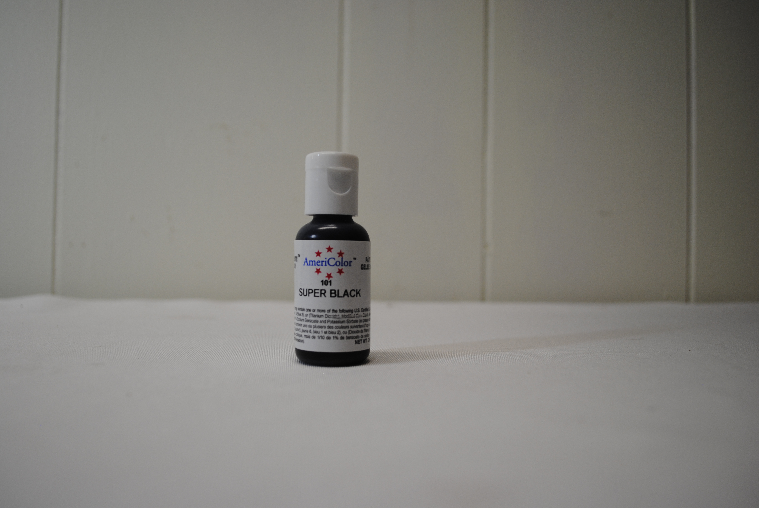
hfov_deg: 61.9
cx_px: 380
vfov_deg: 43.7
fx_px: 633
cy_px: 254
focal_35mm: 30
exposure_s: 1/60
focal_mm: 20
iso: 200
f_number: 4
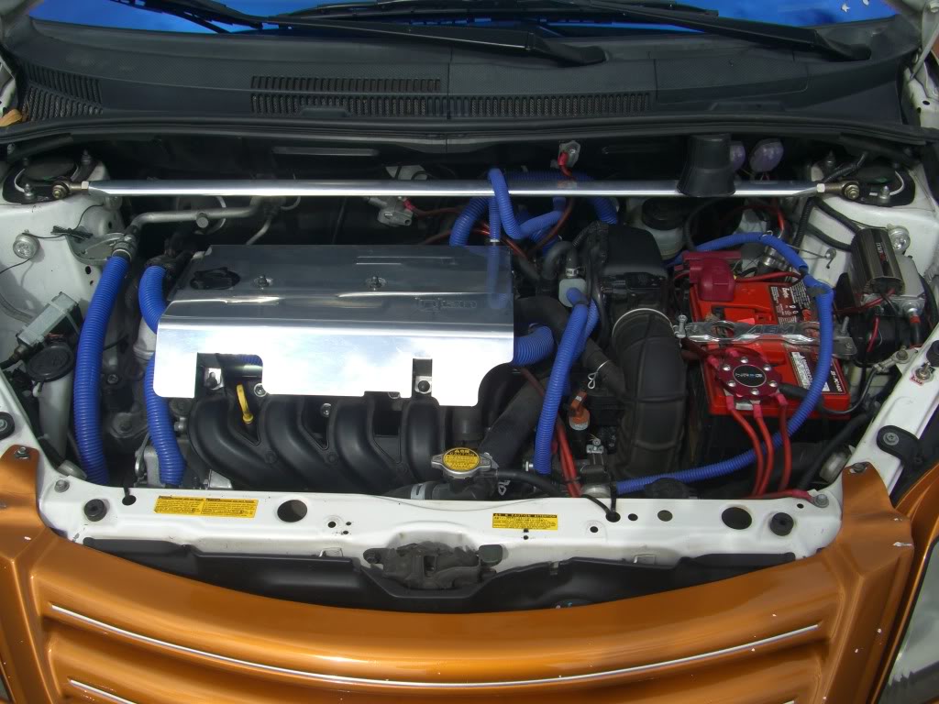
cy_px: 352
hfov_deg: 49.0
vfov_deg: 37.7
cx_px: 470
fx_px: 1031
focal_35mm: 38
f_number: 5.6
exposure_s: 1/400
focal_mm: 7.9
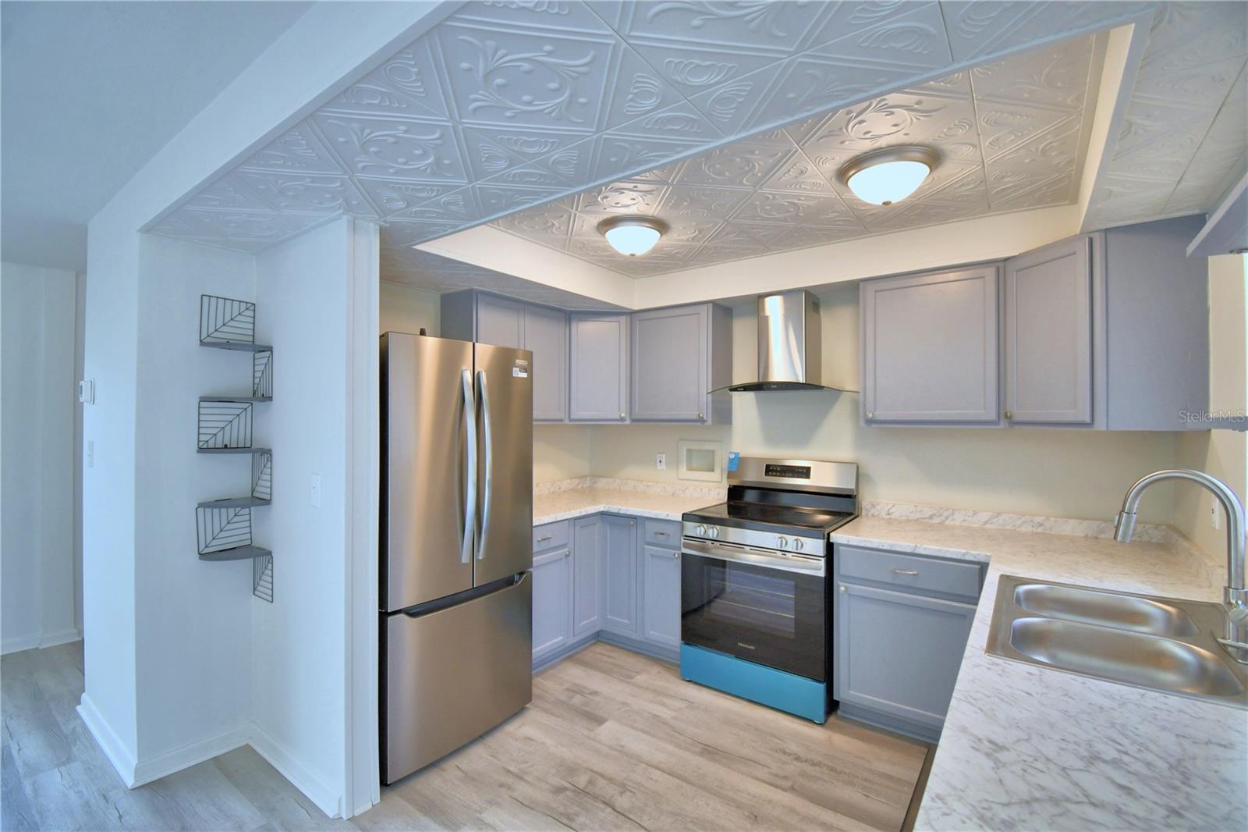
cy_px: 416
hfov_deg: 100.4
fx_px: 520
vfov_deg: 77.3
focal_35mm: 15
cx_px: 624
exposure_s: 1/60
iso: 400
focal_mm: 10
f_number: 4.5
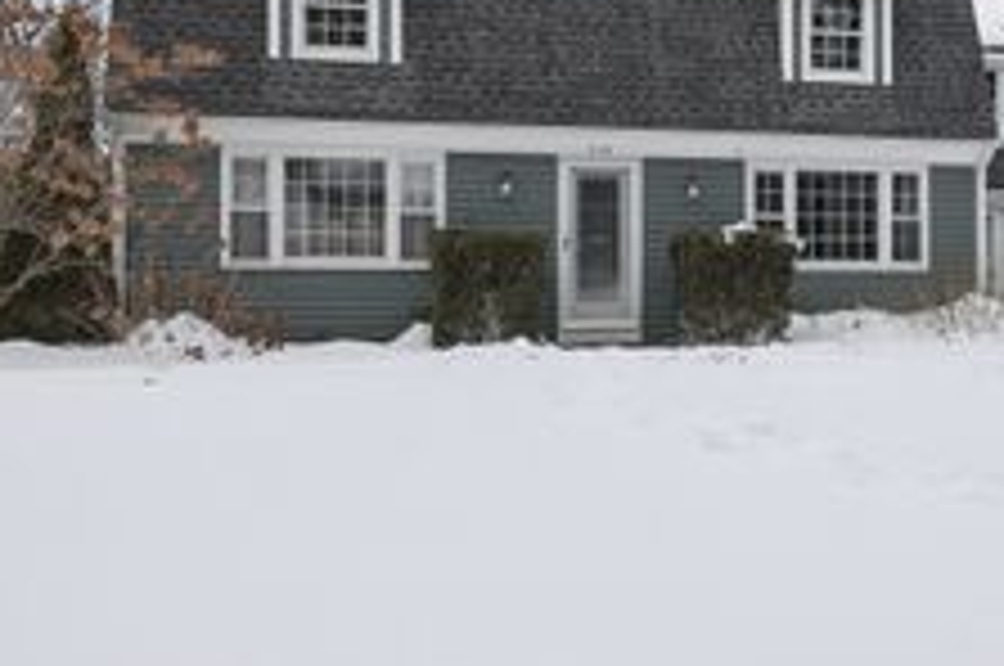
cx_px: 801
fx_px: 1309
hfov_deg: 40.3
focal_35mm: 47
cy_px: 176
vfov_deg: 28.2
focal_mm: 14
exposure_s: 1/4000
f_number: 7.1
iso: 400
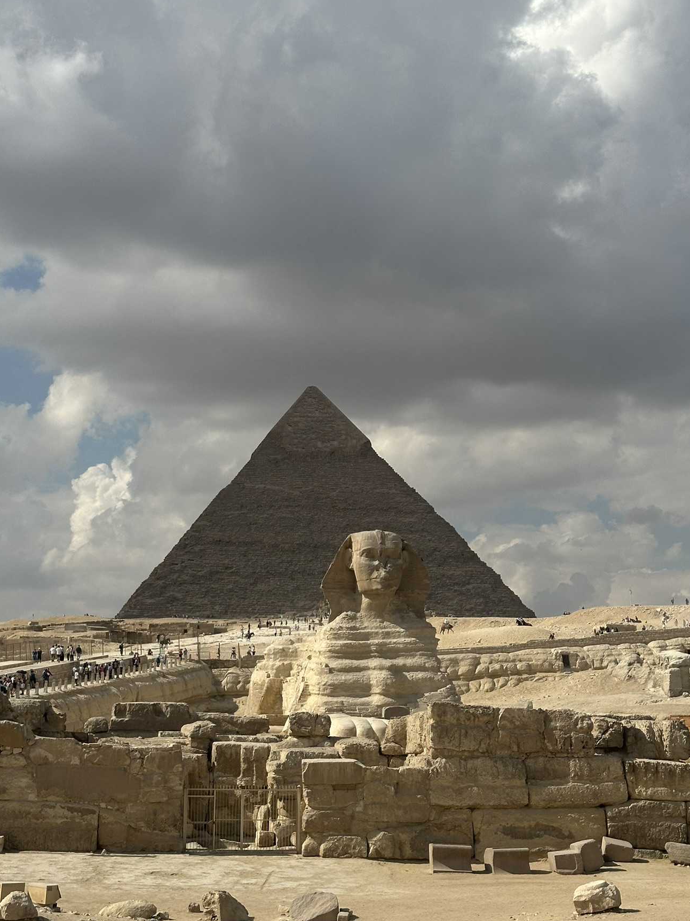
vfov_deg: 33.8
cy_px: 481
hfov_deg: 25.6
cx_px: 322
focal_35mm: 57
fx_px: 1515
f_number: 1.78
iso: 64
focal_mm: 6.86
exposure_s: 1/9804
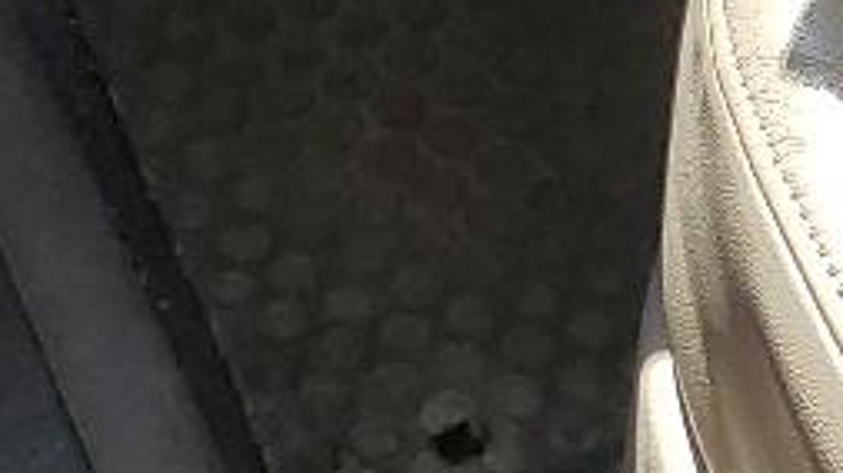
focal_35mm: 179
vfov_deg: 6.2
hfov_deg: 11.3
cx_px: 1483
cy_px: -969
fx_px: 3999
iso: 50
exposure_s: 1/1000
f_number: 1.5
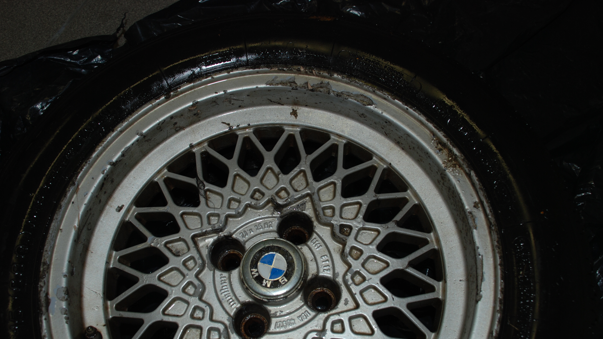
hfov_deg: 49.4
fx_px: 656
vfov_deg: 29.0
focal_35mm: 41
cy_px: 194
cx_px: 301
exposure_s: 1/60
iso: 100
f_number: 5.6
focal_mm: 26
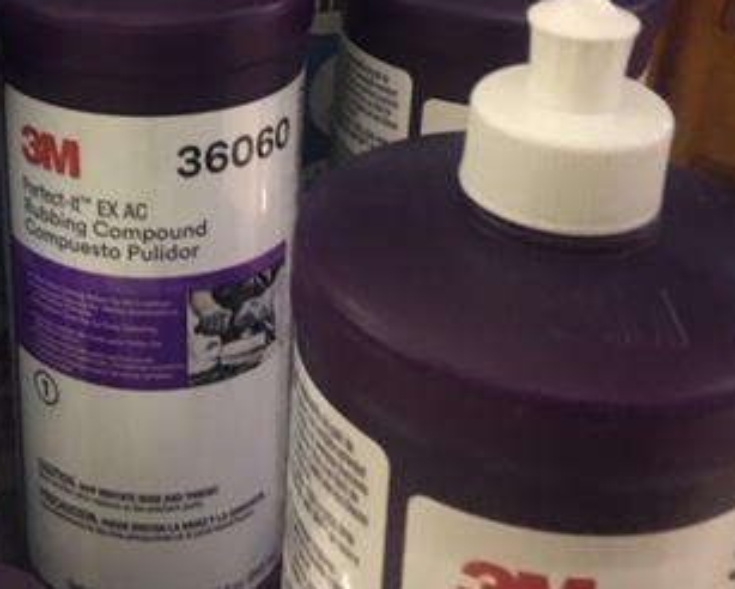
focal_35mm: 59
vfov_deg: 25.3
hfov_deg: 31.1
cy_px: 93
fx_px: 1284
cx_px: 139
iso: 100
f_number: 2.2
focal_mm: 4.15
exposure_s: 1/4
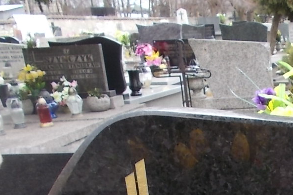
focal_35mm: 73
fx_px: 594
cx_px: 323
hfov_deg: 25.7
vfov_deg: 17.4
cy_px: 259
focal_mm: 4.6
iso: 80
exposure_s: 1/160
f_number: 3.2
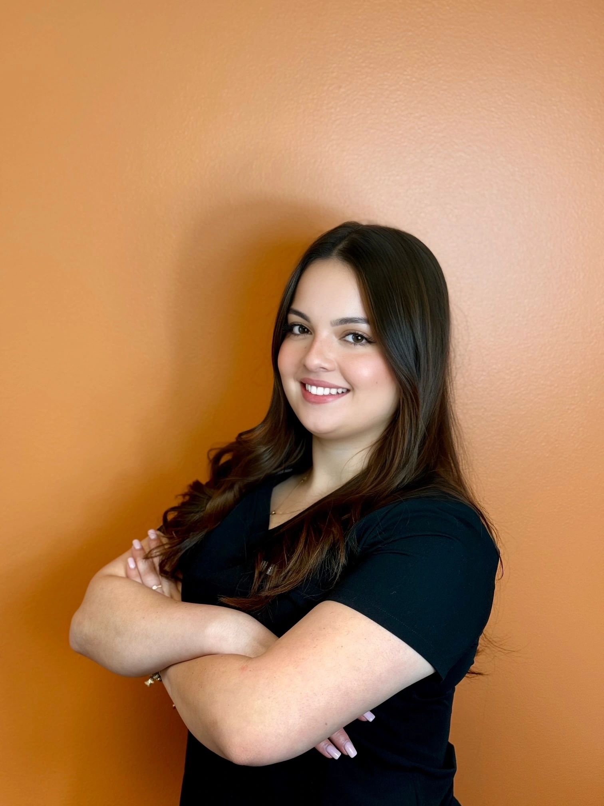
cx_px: 302
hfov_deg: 30.3
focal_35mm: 48
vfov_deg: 39.7
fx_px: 1117
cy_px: 403
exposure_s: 1/60
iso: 64
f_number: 1.78
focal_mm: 6.76
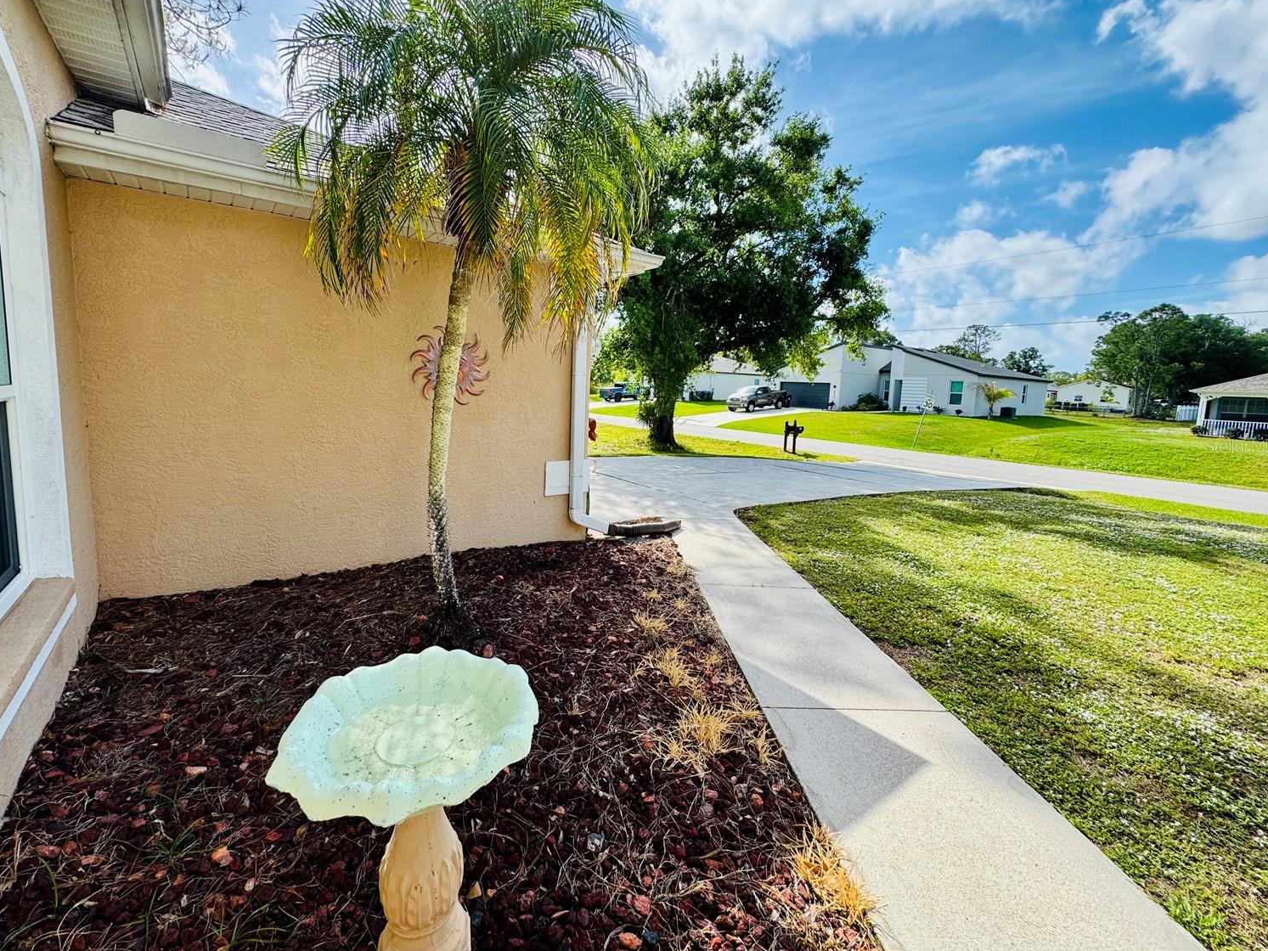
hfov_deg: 98.1
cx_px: 606
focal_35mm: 15
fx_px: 550
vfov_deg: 81.7
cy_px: 446
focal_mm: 2.22
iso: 40
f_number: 2.2
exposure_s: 1/858
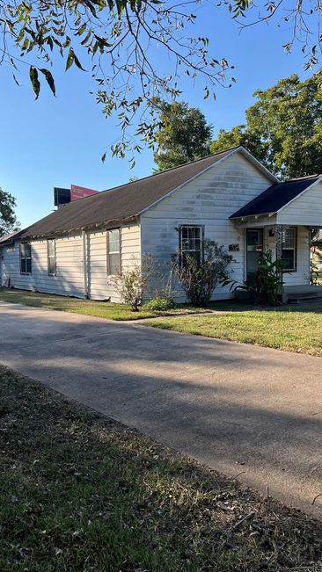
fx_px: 440
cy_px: 284
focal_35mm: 29
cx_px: 128
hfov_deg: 40.0
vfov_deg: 66.1
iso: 50
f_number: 1.5
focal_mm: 5.7
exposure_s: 1/2695
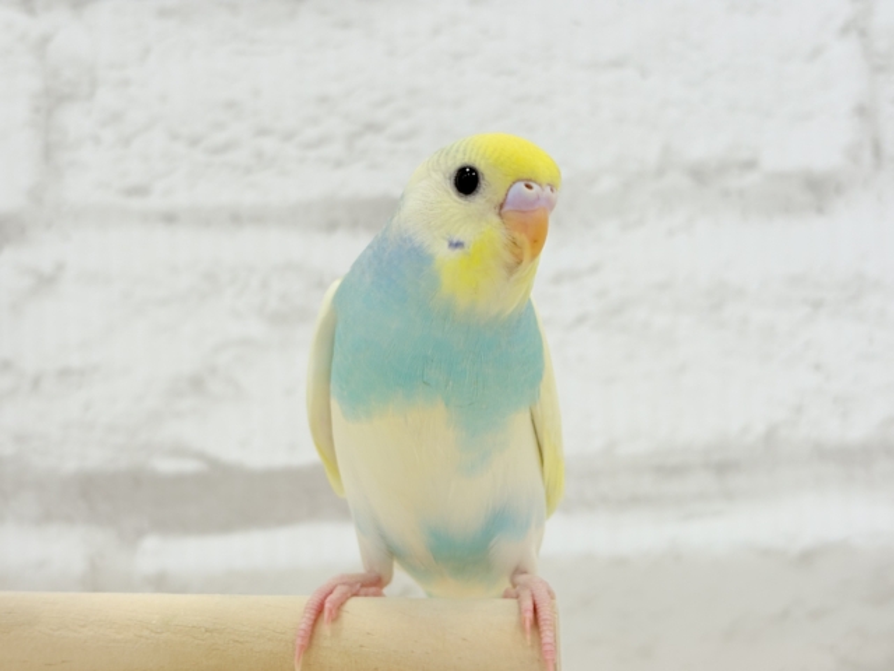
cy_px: 336
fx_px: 1343
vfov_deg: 28.0
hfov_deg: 36.8
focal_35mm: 52
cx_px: 447
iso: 25
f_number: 1.6
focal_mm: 5.96
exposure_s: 1/50
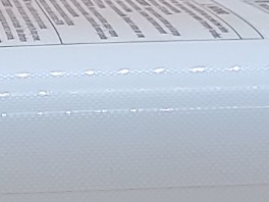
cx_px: -171
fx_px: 1865
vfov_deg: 6.2
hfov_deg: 8.0
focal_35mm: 240
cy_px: 195
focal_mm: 4.36
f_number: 1.8
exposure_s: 1/140
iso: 50
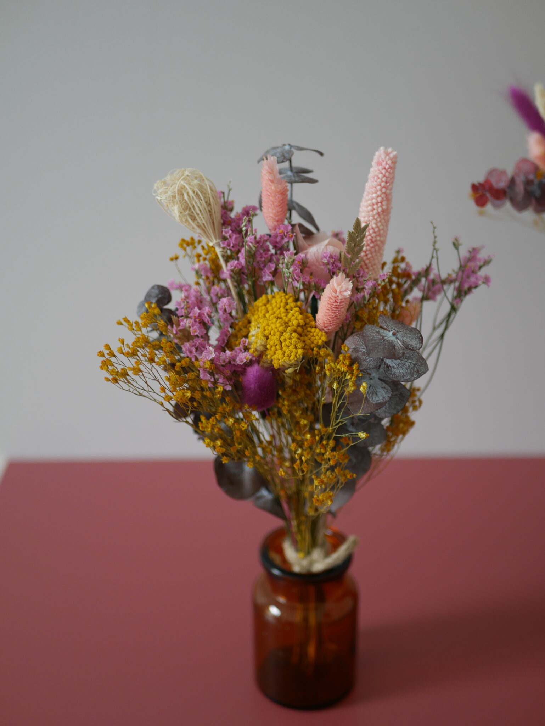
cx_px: 272
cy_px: 363
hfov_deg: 29.1
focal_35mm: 50
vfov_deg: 38.2
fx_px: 1049
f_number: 1.7
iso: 200
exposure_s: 1/125
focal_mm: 25
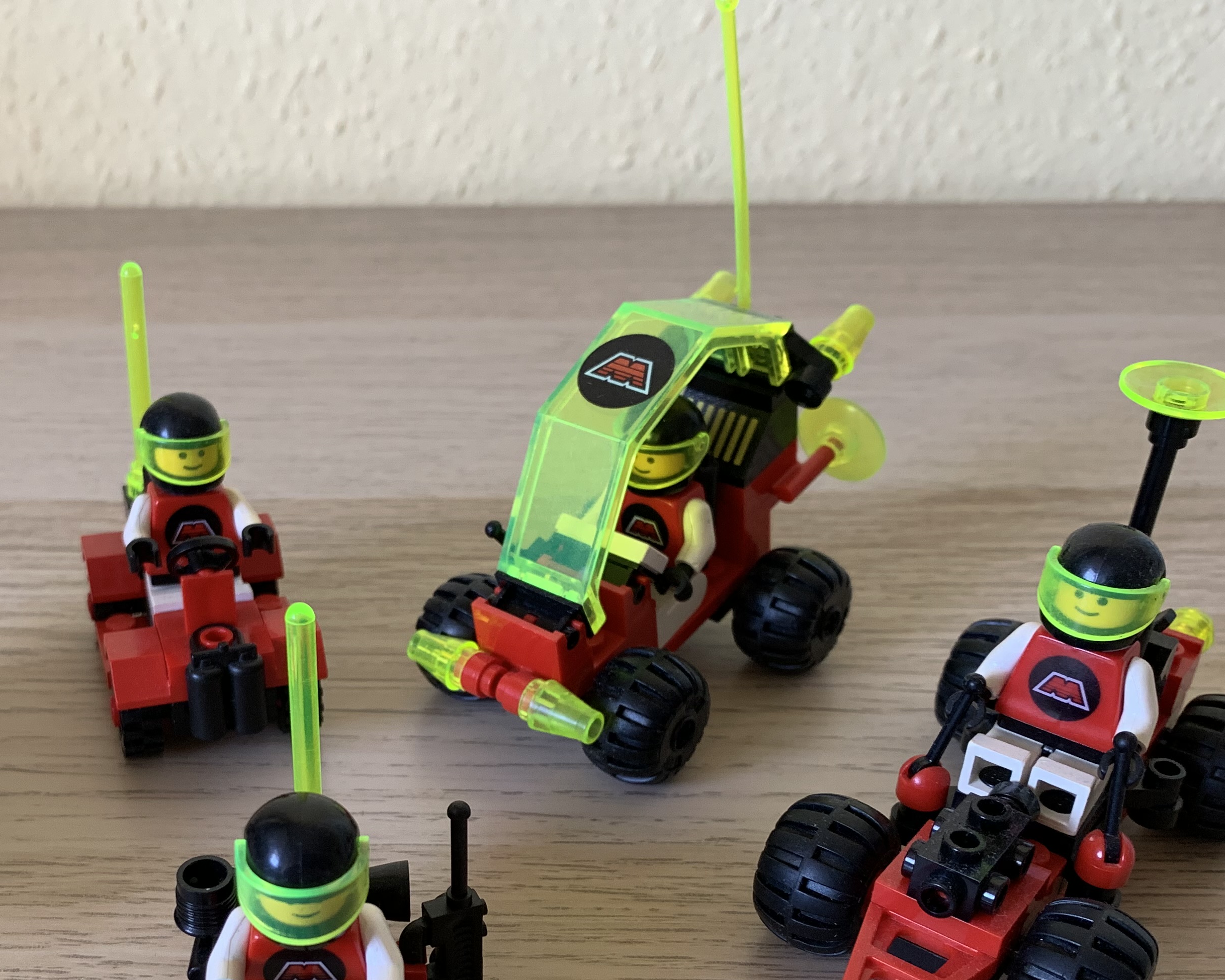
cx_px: 399
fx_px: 1523
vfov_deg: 35.1
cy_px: 696
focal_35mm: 42
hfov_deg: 43.2
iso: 100
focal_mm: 4.25
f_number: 1.8
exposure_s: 1/60
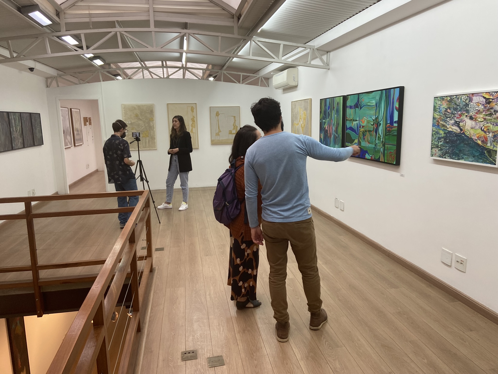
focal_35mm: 26
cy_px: 187
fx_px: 374
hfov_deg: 67.3
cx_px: 249
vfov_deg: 53.1
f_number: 1.8
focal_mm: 4.25
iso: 80
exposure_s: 1/60
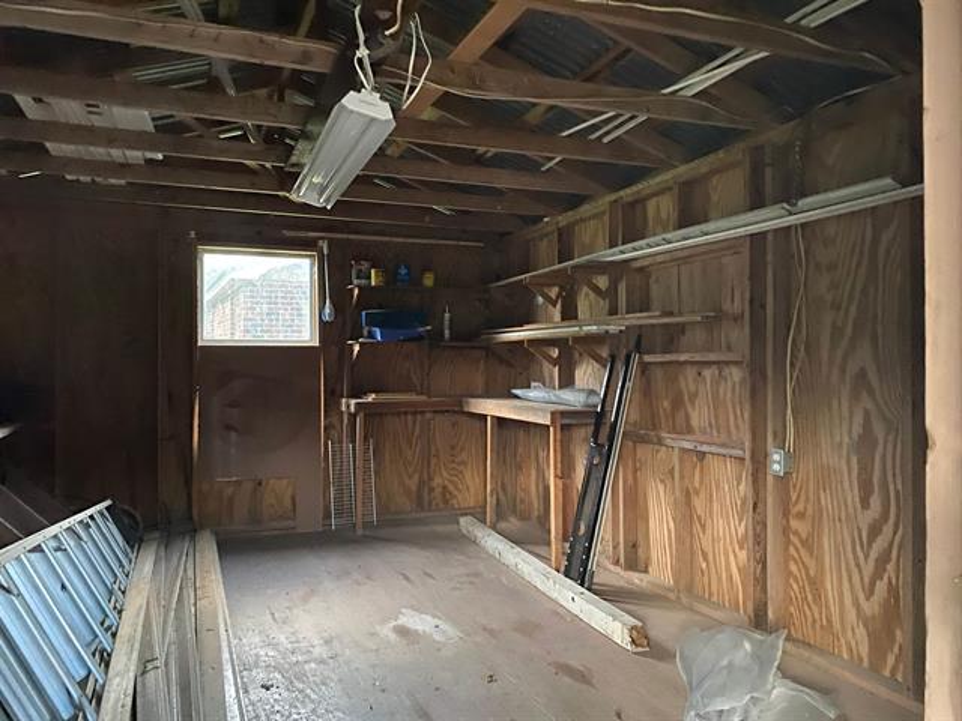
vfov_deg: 53.1
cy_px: 360
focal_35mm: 26
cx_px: 481
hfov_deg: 67.3
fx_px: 723
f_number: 1.8
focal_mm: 4.25
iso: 1250
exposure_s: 1/18
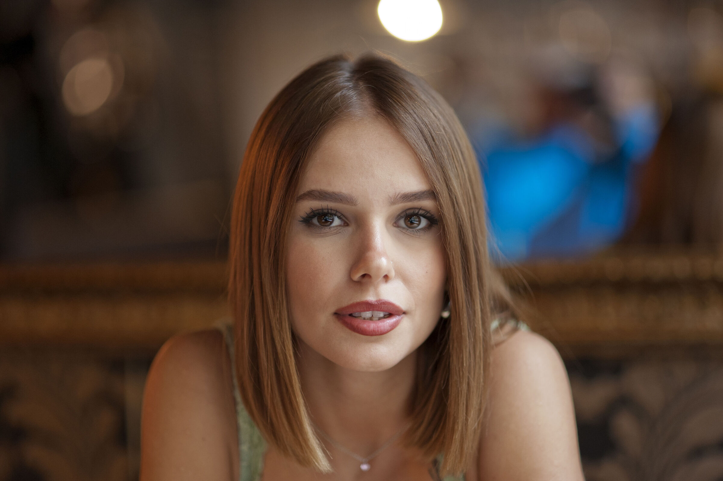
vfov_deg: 13.0
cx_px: 362
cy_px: 240
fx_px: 2107
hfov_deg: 19.5
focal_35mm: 105
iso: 1600
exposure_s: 1/250
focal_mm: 105
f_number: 2
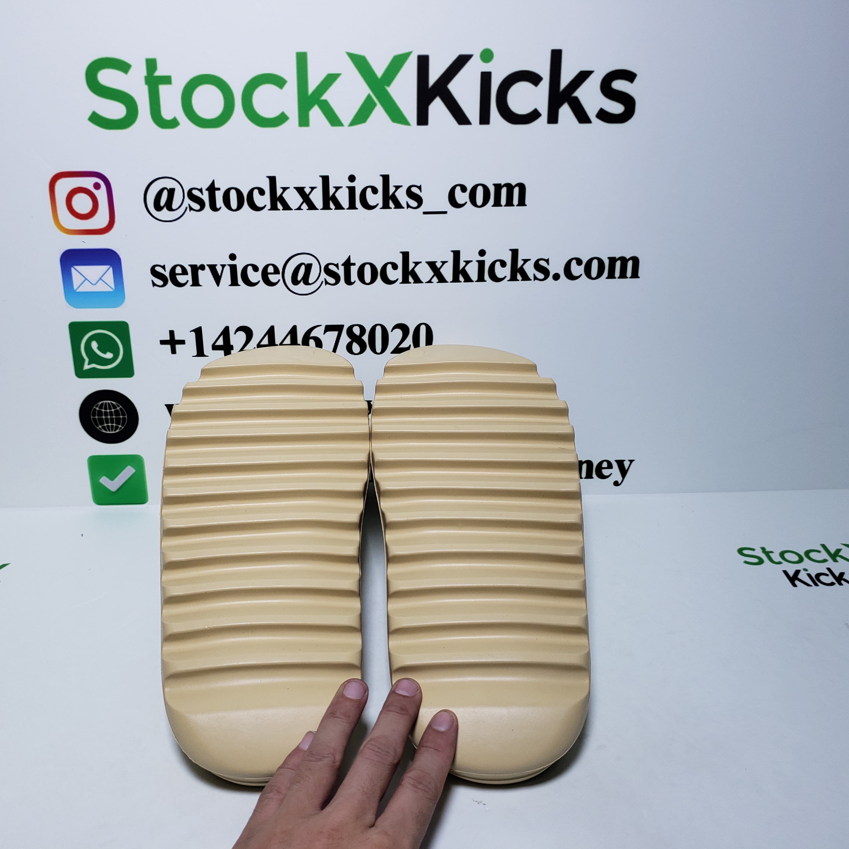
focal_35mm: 31
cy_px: 424
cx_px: 372
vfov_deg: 52.5
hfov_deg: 52.4
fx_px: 860
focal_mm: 4.3
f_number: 1.5
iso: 50
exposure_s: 1/475
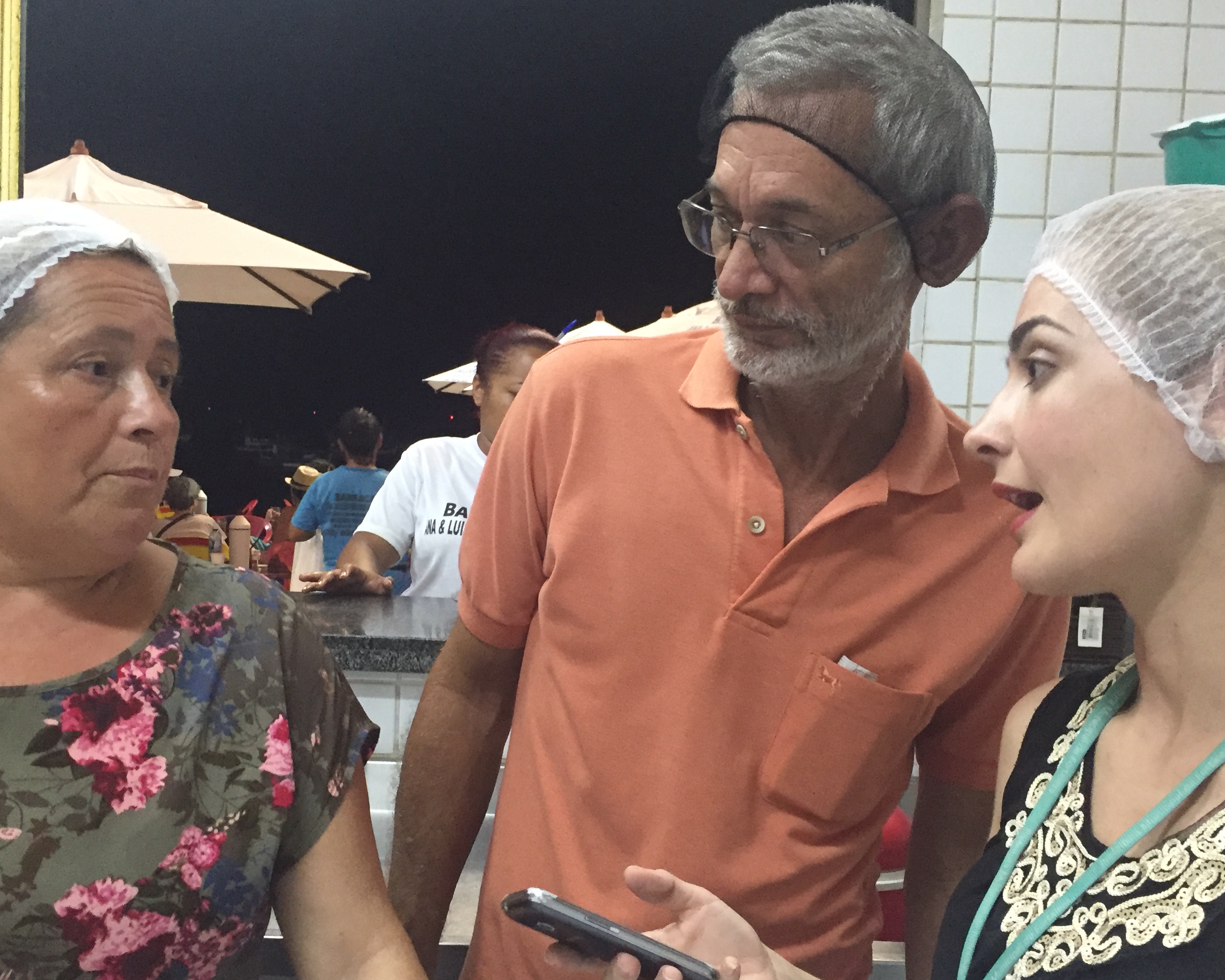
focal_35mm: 40
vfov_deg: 37.3
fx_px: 1450
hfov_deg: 45.7
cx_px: 550
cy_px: 533
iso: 250
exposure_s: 1/30
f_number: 2.2
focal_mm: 4.15
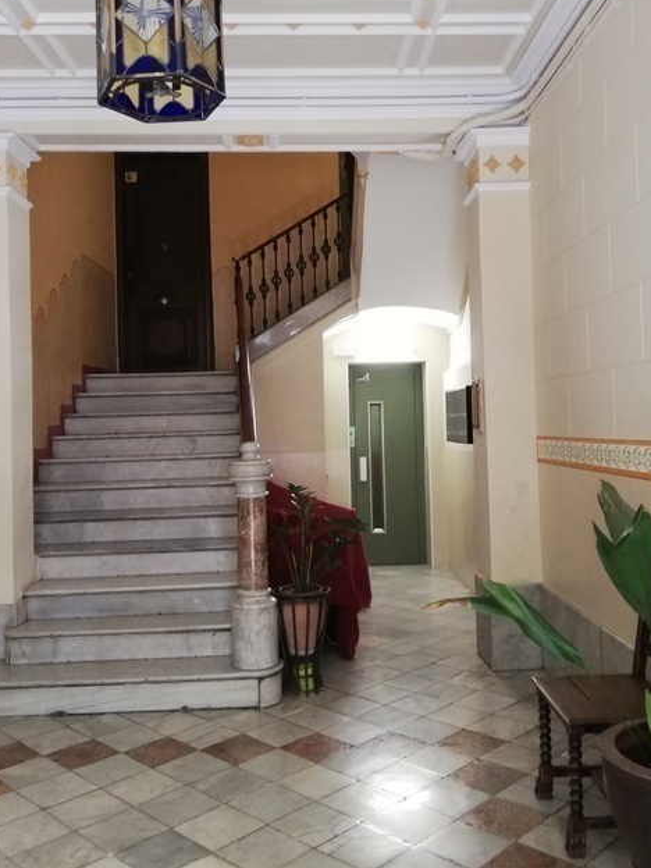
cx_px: 328
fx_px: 802
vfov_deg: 56.8
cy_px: 402
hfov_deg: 44.2
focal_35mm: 32
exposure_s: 1/33.3
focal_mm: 3.81
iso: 400
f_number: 2.2
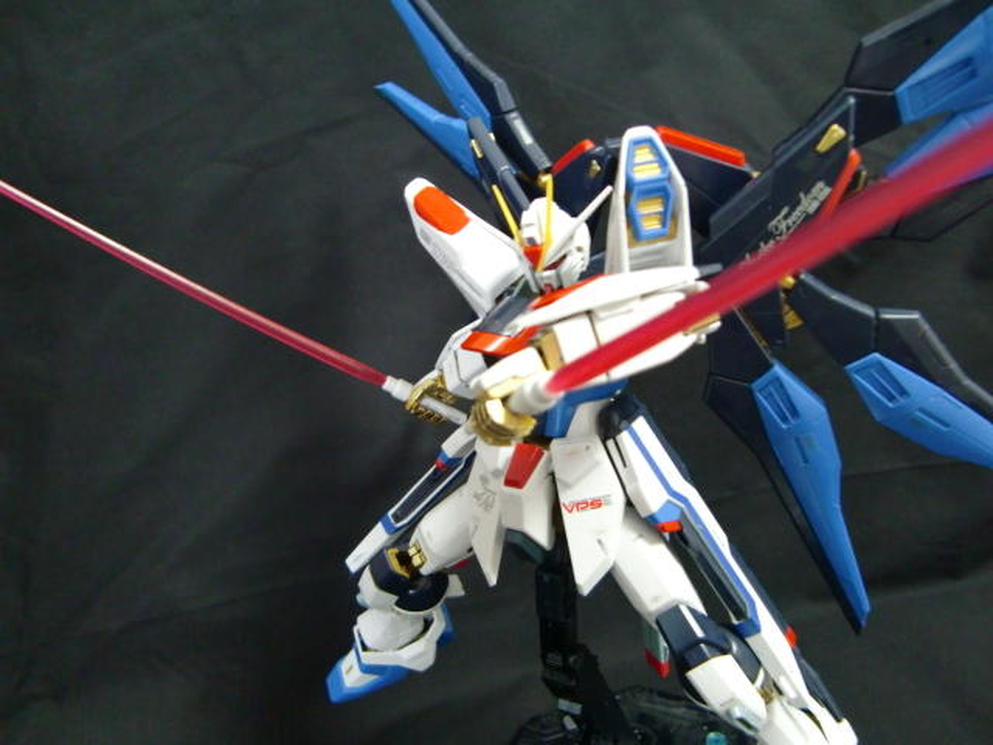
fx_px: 803
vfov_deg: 49.7
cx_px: 496
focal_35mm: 28
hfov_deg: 63.4
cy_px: 372
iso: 400
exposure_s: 1/10
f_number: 2.6
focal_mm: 4.9
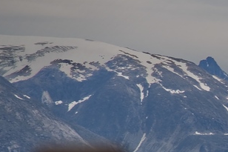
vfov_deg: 2.7
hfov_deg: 4.1
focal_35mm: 499
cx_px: 399
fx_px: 3159
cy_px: 168
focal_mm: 120
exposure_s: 1/250
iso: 100
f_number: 8
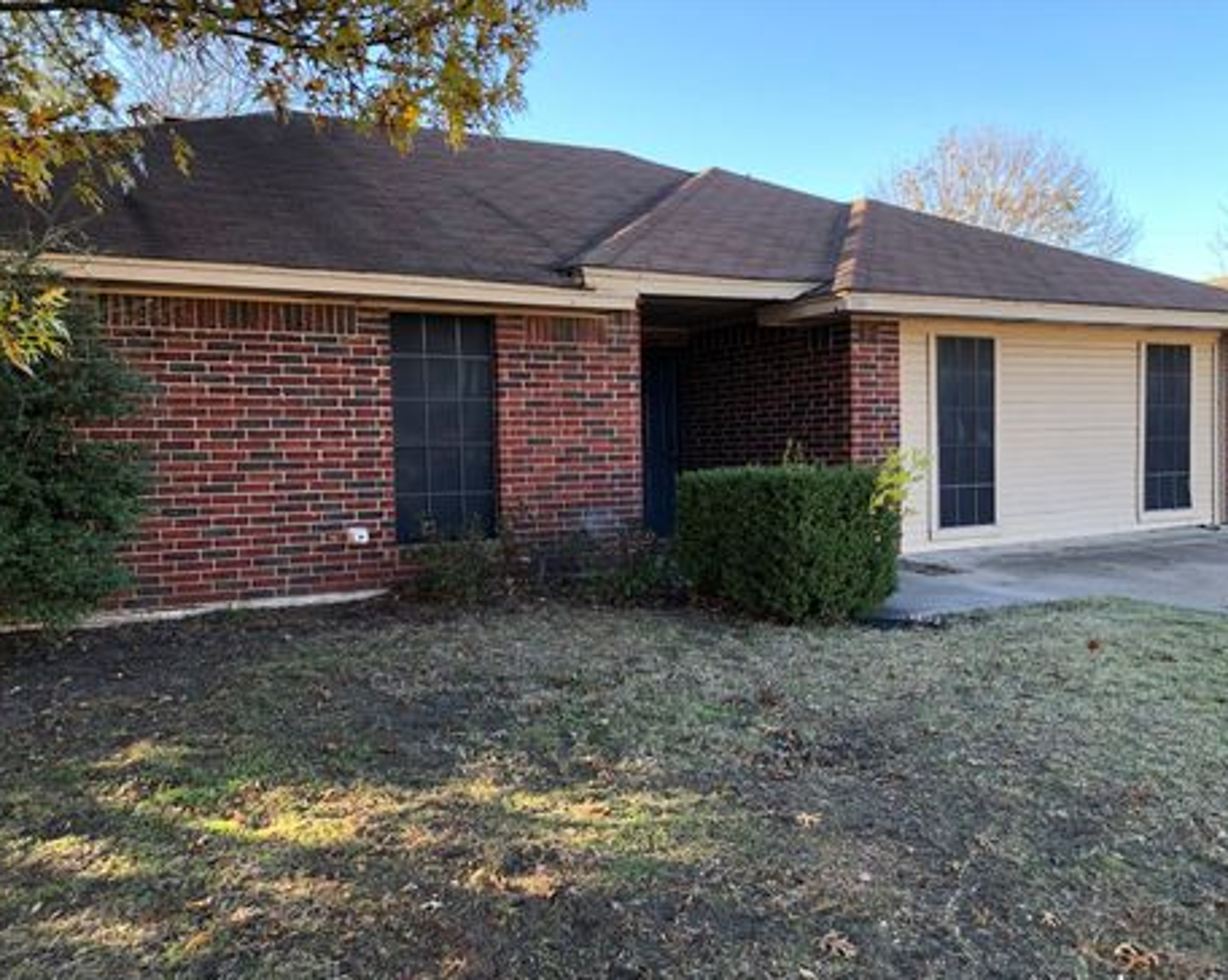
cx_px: 598
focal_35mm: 30
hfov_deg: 58.8
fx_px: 1089
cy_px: 499
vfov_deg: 48.4
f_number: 1.8
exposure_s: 1/120
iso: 25
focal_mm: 3.99
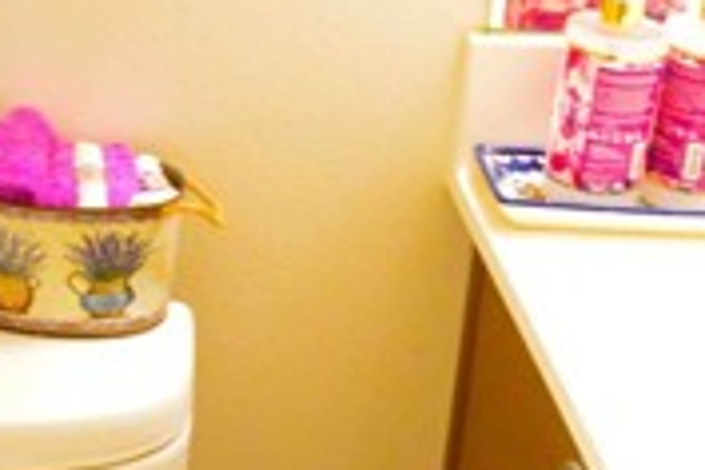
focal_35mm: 87
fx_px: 1704
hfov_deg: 23.4
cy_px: 548
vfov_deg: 15.2
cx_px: 386
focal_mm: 24
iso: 6400
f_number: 9
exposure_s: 1/15
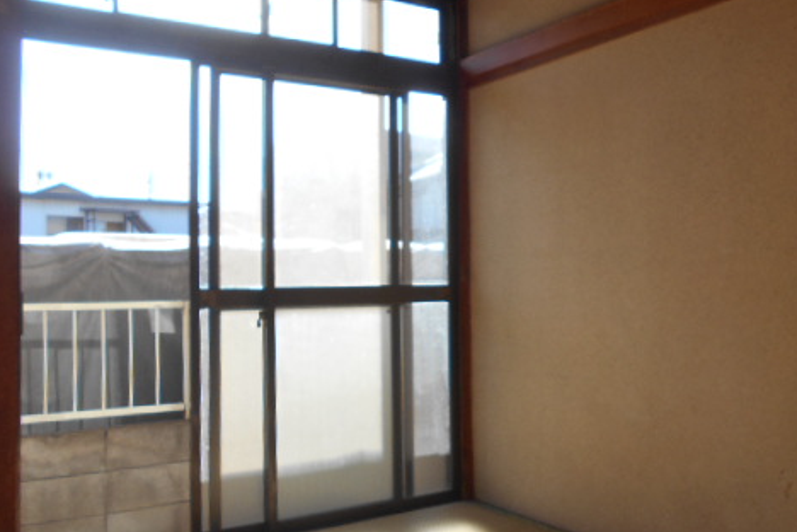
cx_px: 507
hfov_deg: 51.2
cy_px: 261
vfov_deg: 35.9
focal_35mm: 37
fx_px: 819
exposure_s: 1/250
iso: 80
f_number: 3.2
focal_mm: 4.6
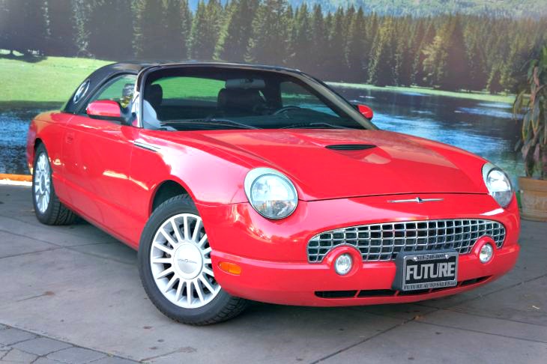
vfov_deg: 24.2
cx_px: 274
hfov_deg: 35.7
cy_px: 182
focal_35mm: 56
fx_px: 850
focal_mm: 37.6
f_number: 4
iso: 500
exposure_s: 1/250
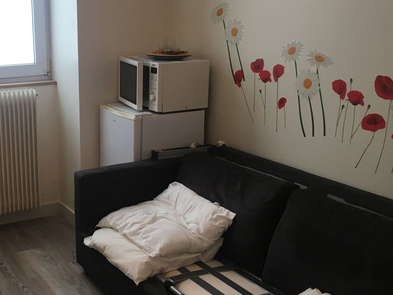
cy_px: 142
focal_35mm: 49
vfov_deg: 29.7
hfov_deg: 38.1
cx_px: 105
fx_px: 556
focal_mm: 4.15
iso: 25
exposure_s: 1/33
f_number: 2.2
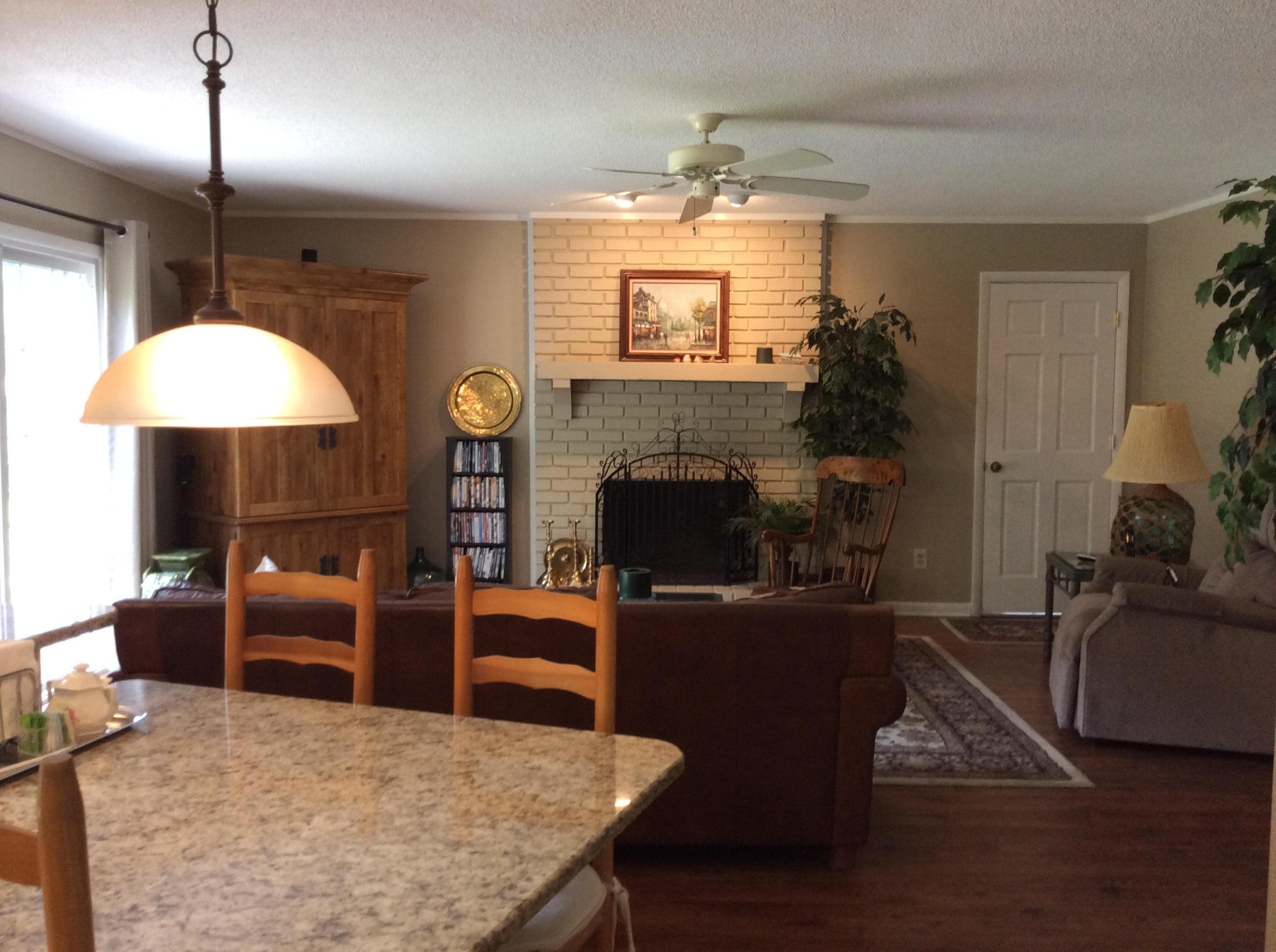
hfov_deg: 55.4
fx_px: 1214
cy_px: 476
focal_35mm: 33
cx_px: 638
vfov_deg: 42.8
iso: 80
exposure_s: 1/24
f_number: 2.4
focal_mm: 3.3
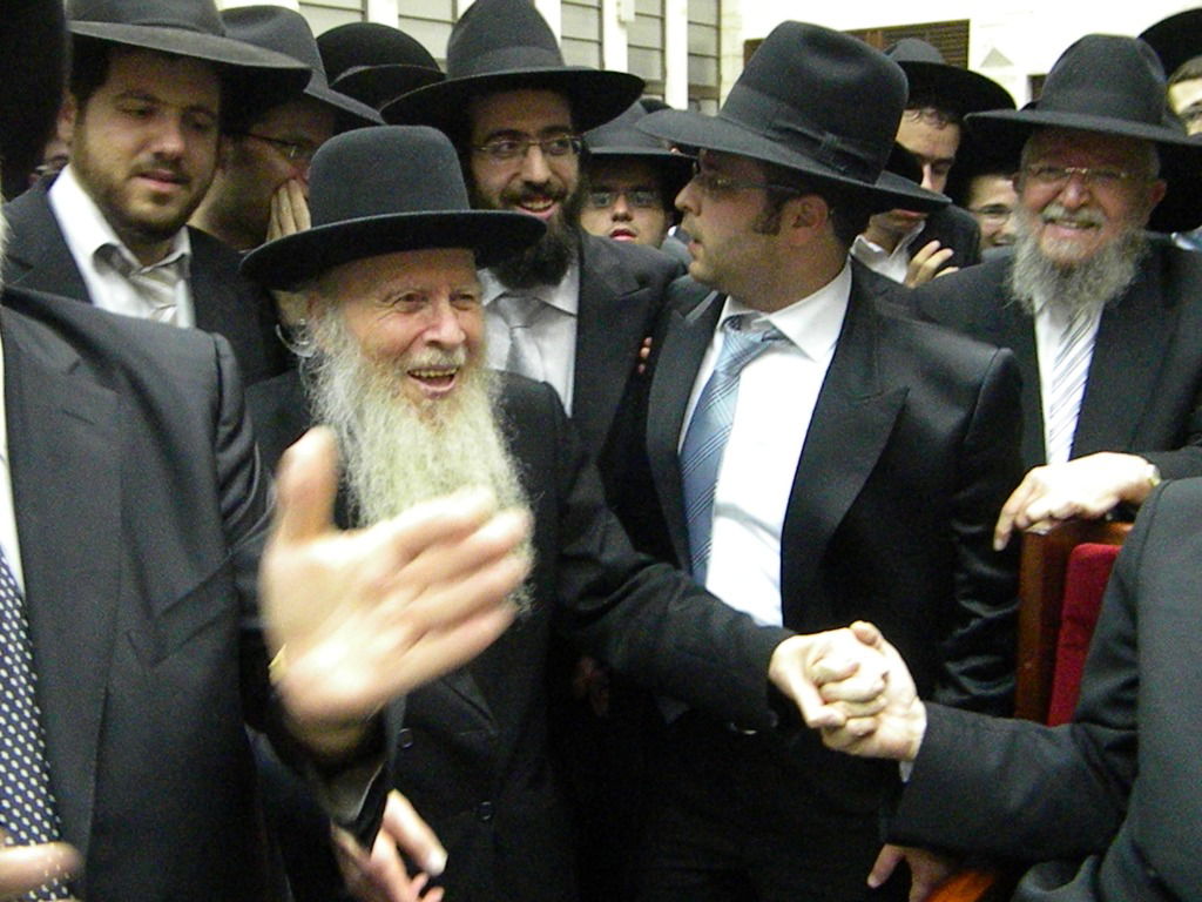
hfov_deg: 51.4
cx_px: 601
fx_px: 1250
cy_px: 451
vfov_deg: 39.7
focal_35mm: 36
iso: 2538
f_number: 3.7
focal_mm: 6.4
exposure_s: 1/62.8
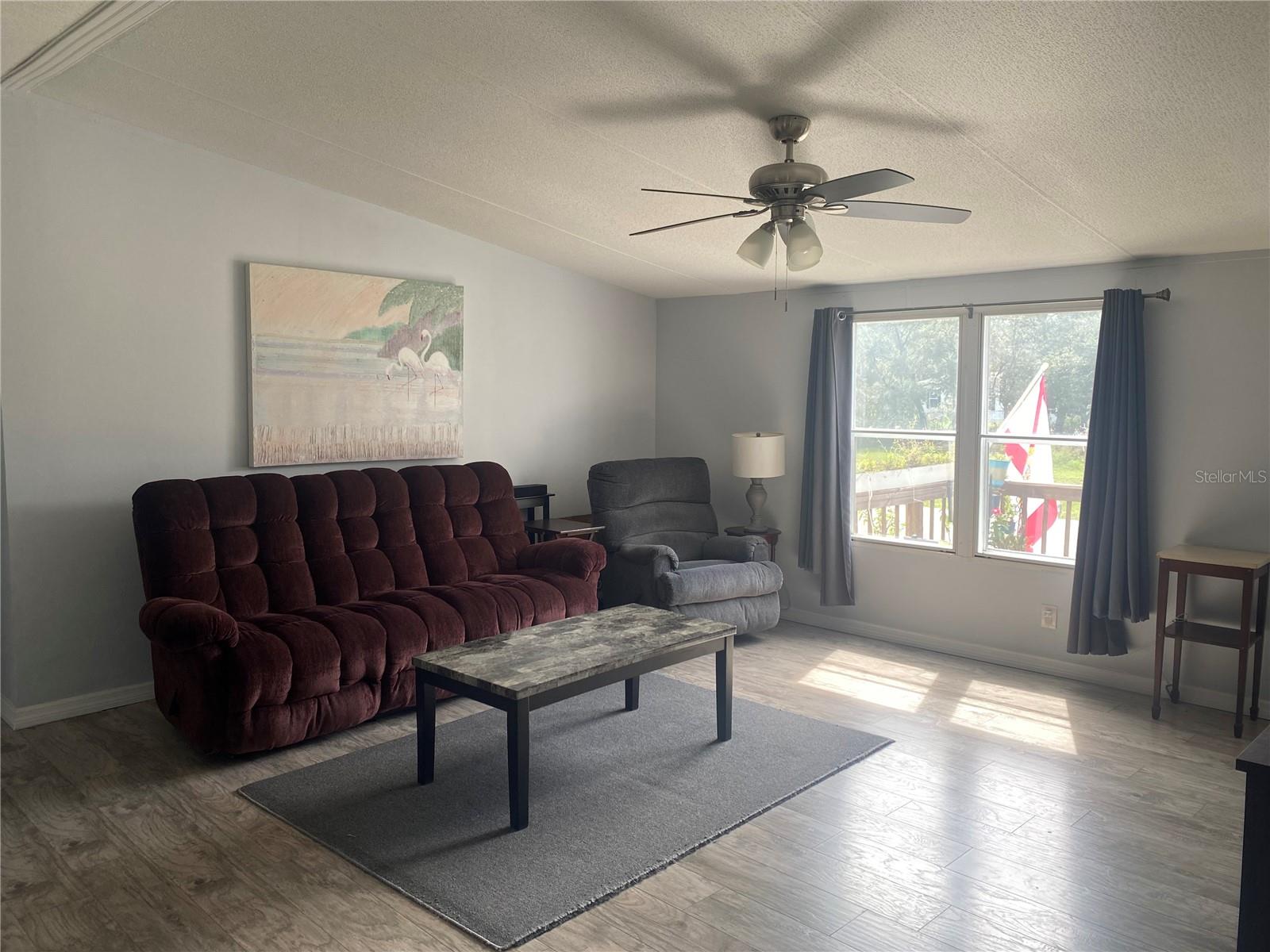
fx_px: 954
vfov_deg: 53.1
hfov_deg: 67.3
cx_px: 635
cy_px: 476
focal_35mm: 26
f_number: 1.8
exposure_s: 1/122
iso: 40
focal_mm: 4.25
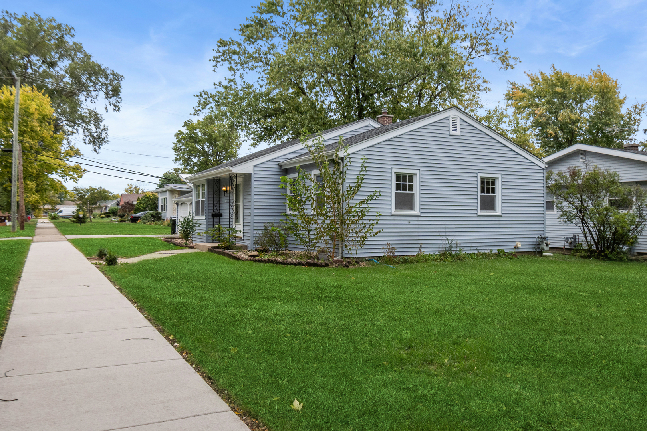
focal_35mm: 30
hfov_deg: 61.9
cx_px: 324
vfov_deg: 43.6
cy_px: 216
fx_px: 539
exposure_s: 1/30
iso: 400
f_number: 8
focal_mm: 20
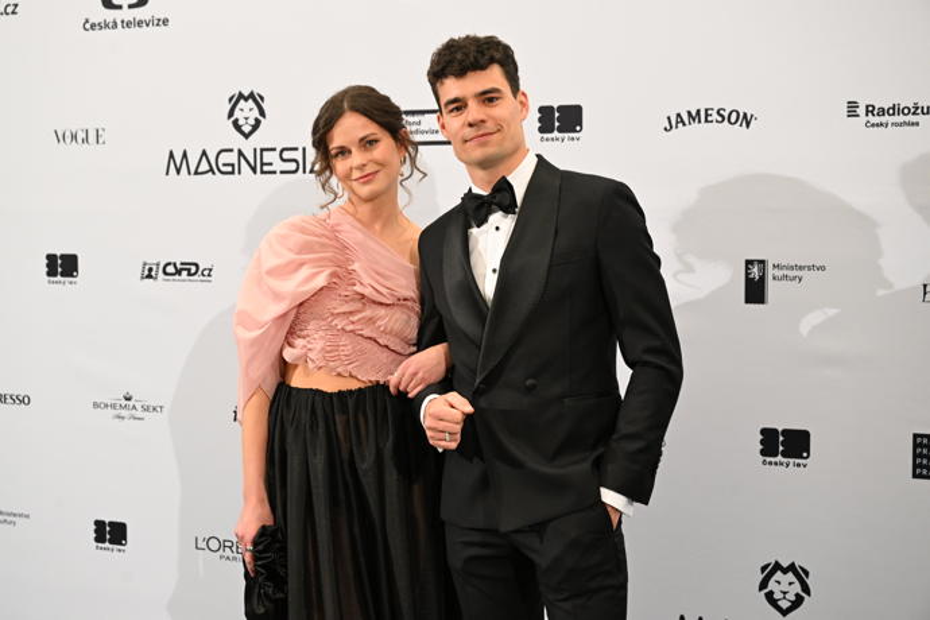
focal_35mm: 51
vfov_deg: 26.5
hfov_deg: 38.9
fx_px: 1317
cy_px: 310
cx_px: 465
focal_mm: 51
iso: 3200
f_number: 5
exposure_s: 1/160
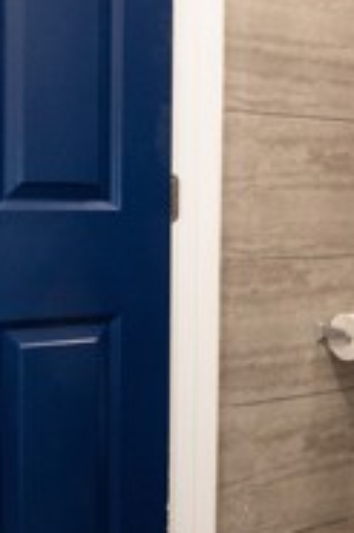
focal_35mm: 52
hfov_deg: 25.8
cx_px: 128
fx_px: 768
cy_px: 202
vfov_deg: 38.0
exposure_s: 1/8
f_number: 9
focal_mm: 10
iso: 400
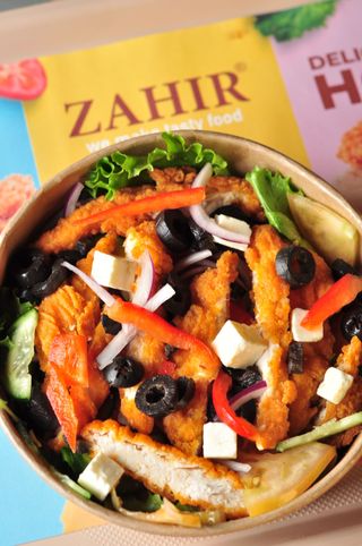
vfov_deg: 27.0
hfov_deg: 18.1
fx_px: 1134
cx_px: 181
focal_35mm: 75
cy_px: 273
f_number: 4.5
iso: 250
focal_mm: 50
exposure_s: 1/125
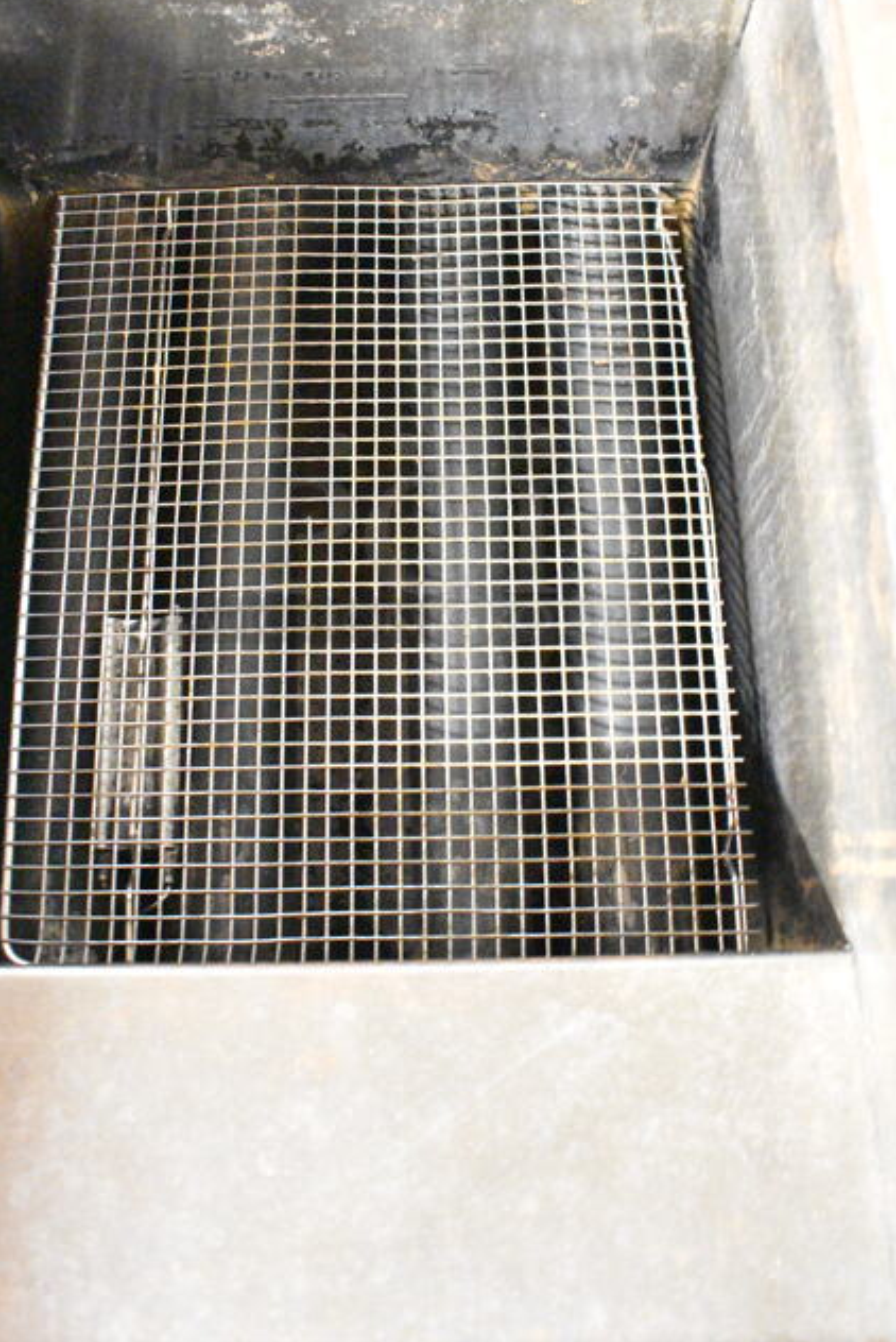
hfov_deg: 34.2
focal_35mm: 39
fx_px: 1454
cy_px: 532
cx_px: 406
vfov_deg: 49.2
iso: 16000
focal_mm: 18
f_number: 3.5
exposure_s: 1/30
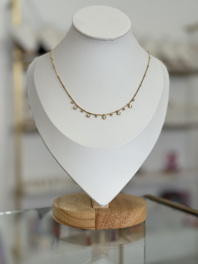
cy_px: 132
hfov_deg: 30.3
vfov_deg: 39.7
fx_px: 366
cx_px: 99
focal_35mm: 48
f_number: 1.78
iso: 64
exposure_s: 1/121
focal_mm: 6.76
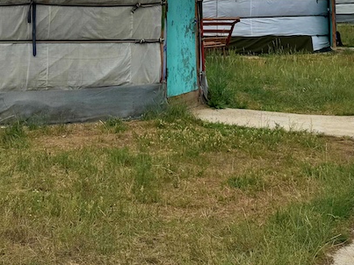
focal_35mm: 68
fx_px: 695
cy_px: -92
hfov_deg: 28.4
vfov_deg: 19.7
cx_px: 120
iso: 80
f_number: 1.78
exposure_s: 1/2174
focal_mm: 6.76
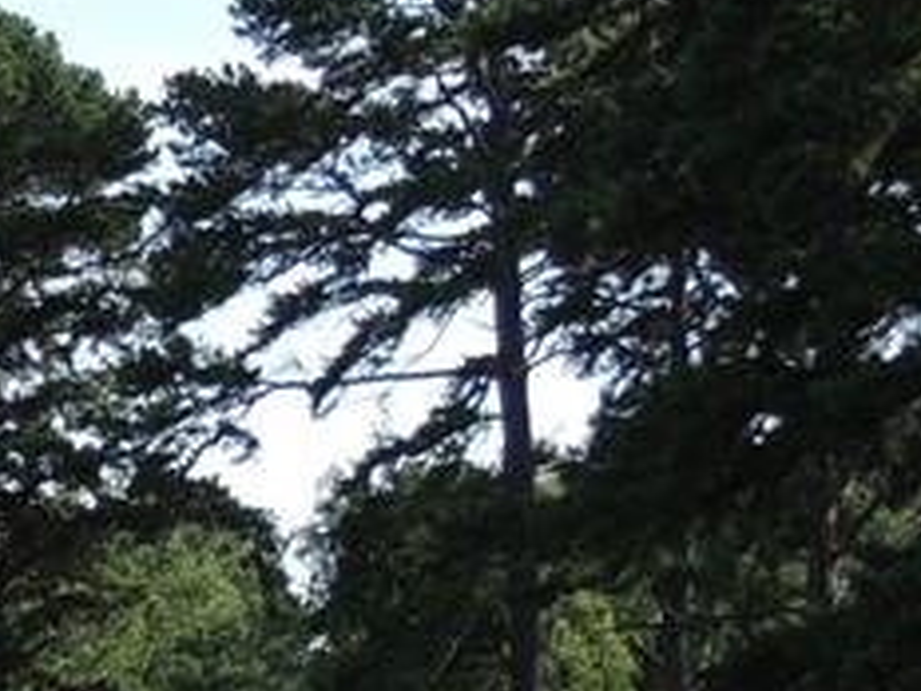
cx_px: -909
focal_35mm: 190
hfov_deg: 9.7
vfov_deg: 7.6
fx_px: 5055
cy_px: 1144
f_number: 3.4
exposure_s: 1/500
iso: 100
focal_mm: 7.6
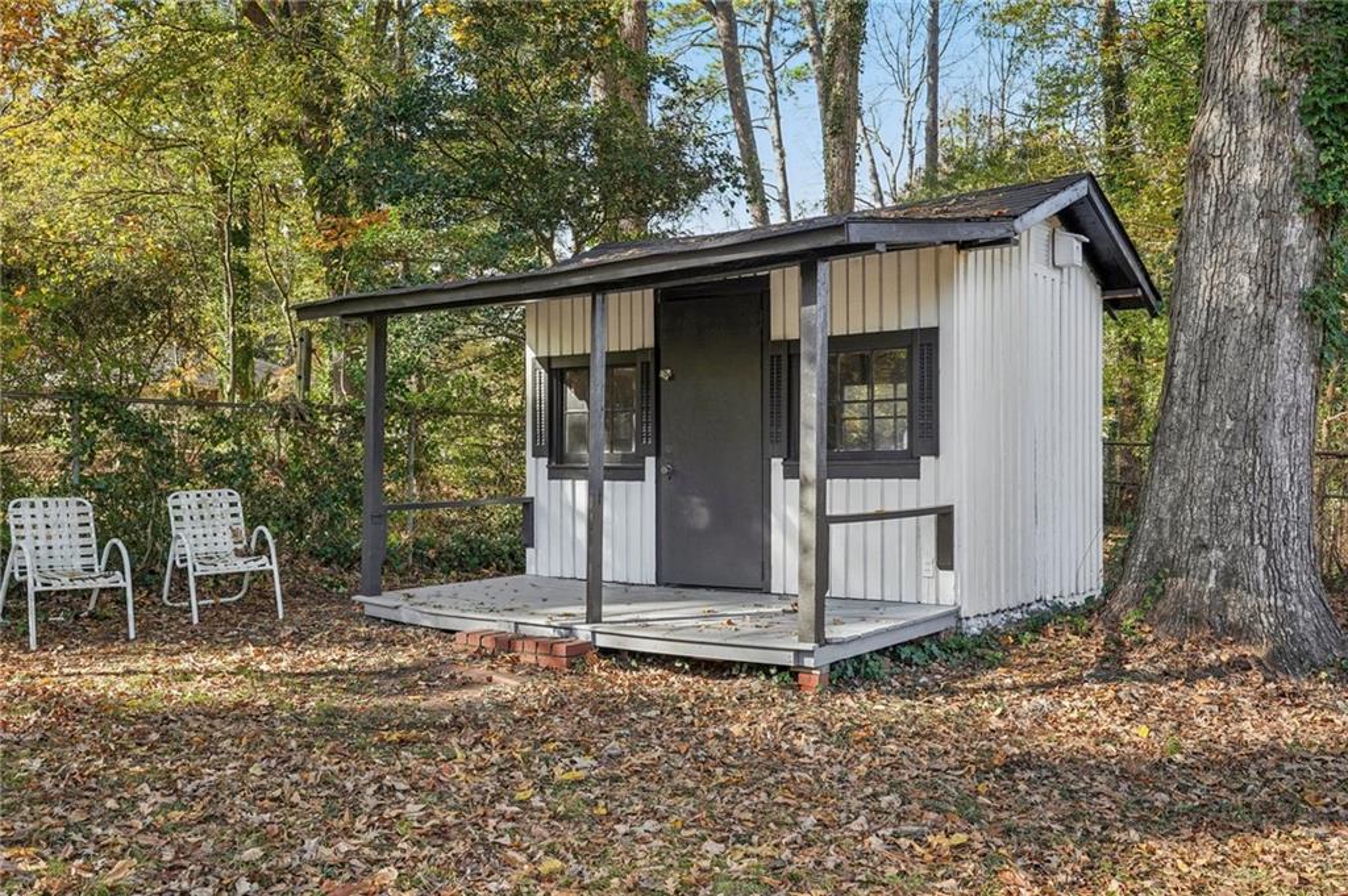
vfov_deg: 42.3
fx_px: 1160
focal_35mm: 31
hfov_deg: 60.3
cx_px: 674
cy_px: 448
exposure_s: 1/160
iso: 800
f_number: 8
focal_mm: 31
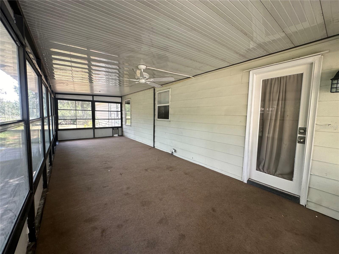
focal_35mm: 14
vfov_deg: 85.7
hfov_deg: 102.1
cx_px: 170
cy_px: 127
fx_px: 137
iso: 80
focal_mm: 2.22
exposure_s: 1/99
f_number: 2.2
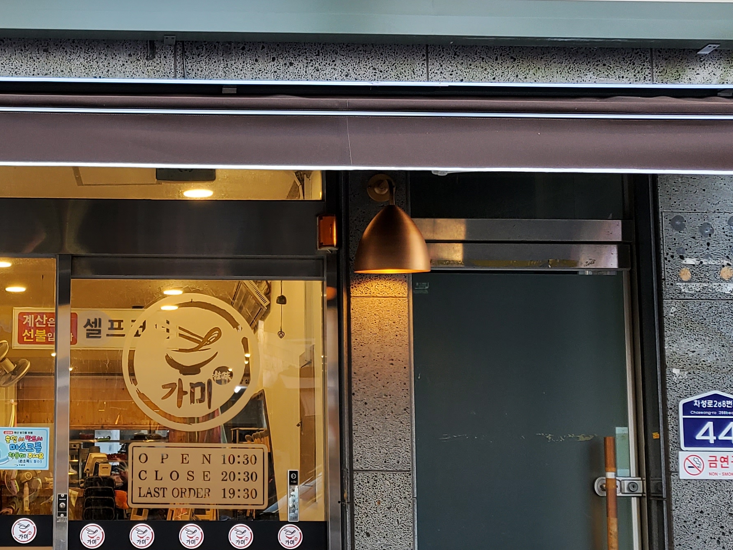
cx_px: 138
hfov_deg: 31.8
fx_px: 1249
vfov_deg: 24.8
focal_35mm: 59
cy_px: 298
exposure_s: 1/122
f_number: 1.8
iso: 50
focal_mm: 4.25
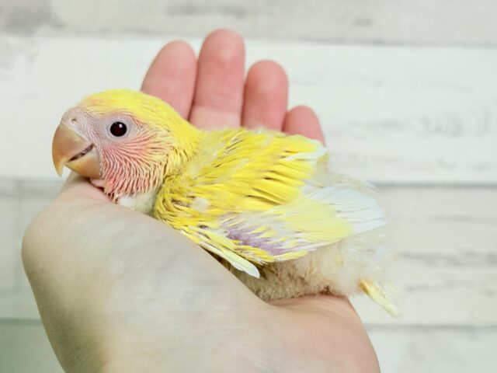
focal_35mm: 52
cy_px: 186
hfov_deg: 36.8
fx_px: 747
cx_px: 248
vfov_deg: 28.0
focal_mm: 5.96
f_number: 1.6
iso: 40
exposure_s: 1/50
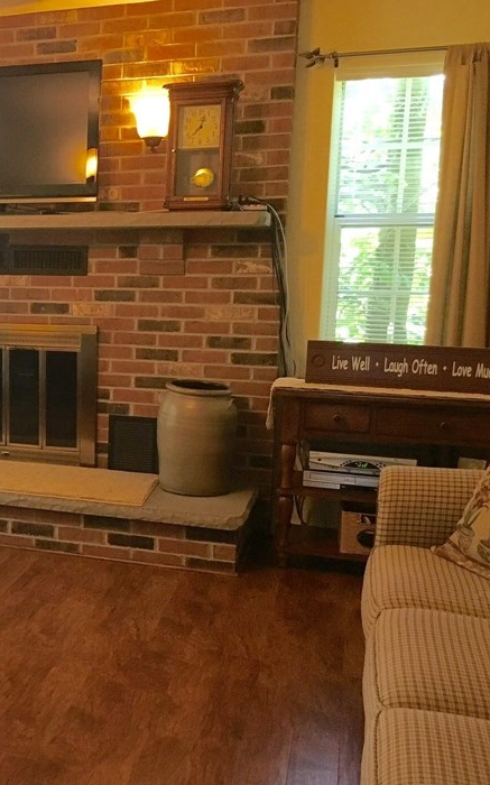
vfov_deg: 44.4
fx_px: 962
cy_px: 386
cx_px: -57
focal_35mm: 45
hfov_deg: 26.2
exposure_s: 1/30
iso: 200
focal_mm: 4.15
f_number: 2.2
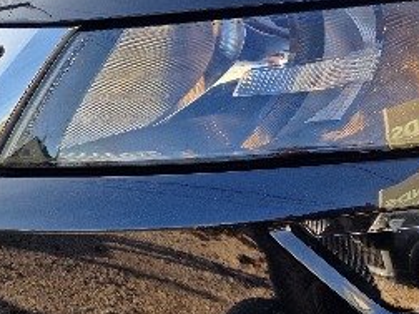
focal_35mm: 38
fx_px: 460
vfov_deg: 37.4
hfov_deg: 47.3
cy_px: 108
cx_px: 311
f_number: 1.8
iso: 50
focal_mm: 5.4
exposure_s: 1/333
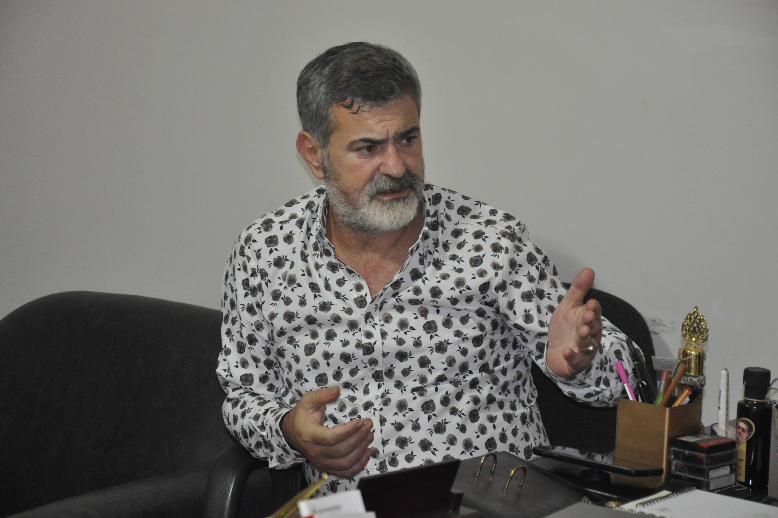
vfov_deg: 12.9
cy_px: 258
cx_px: 388
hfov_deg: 19.3
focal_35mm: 106
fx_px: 2290
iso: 1250
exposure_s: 1/60
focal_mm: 70
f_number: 5.3
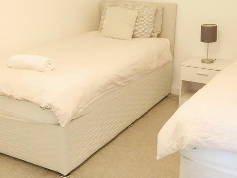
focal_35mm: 51
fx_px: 349
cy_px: 103
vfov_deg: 28.5
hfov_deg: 37.5
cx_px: 117
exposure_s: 1/50
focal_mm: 12
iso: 3200
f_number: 3.5
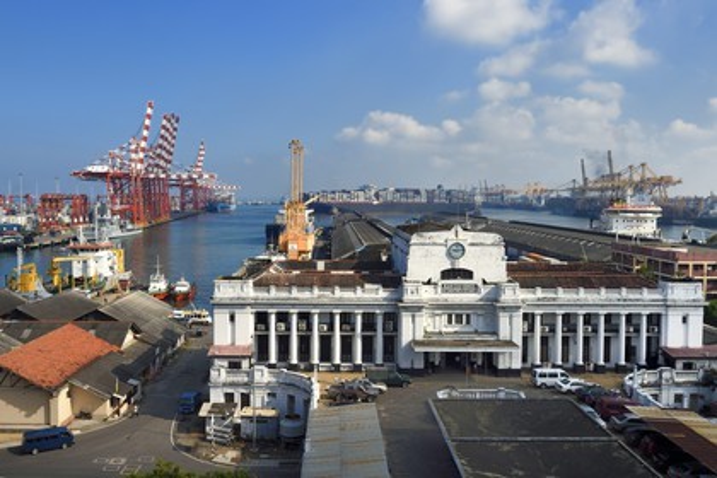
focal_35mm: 29
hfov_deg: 63.7
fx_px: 578
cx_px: 358
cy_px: 239
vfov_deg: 45.0
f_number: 13
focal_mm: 29
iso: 200
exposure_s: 1/250
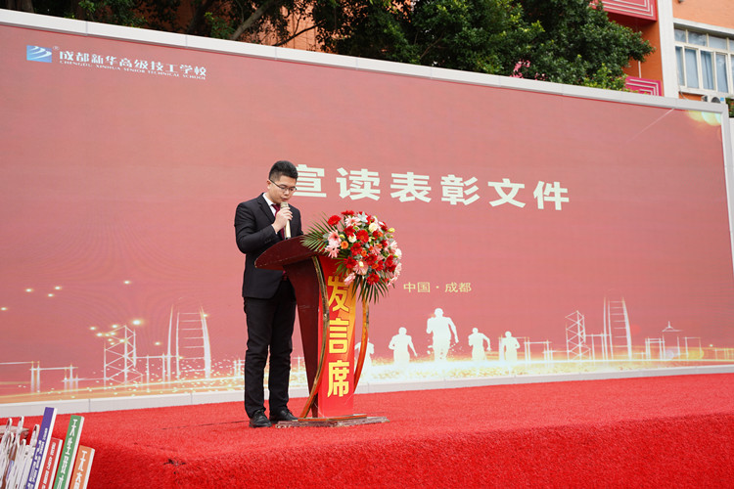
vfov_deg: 28.6
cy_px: 244
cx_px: 367
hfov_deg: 41.9
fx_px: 958
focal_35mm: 47
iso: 125
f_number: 3.2
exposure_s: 1/400
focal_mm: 47
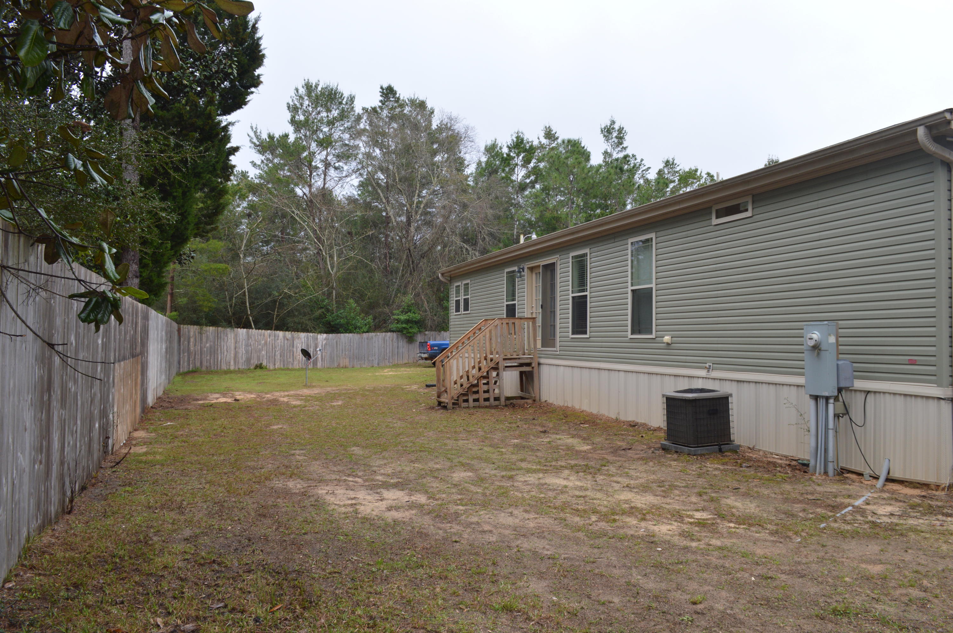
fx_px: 714
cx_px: 476
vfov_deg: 47.8
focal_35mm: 27
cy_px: 316
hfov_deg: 67.4
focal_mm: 18
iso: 200
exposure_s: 1/60
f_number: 8
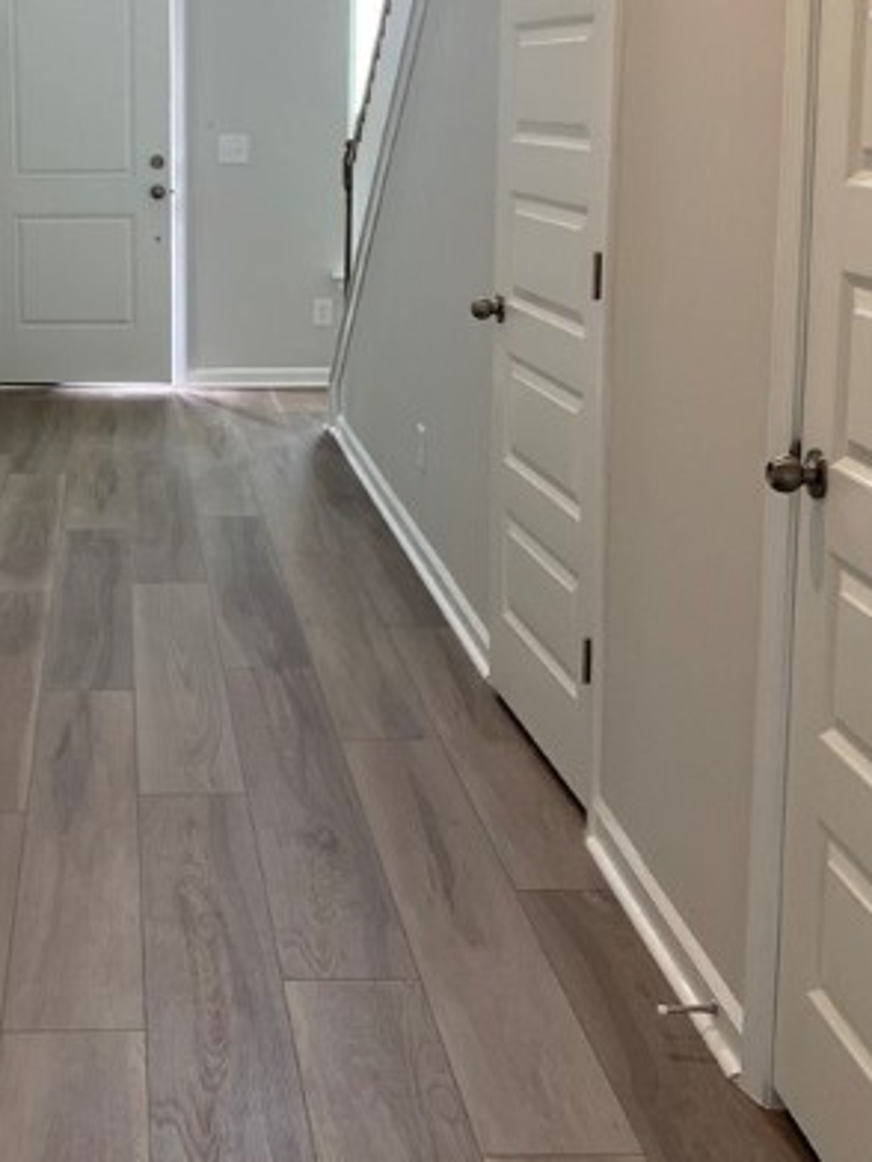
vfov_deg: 36.8
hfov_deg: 27.8
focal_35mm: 51
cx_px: 136
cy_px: 332
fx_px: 1713
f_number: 1.8
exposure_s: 1/60
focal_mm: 4.25
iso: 64
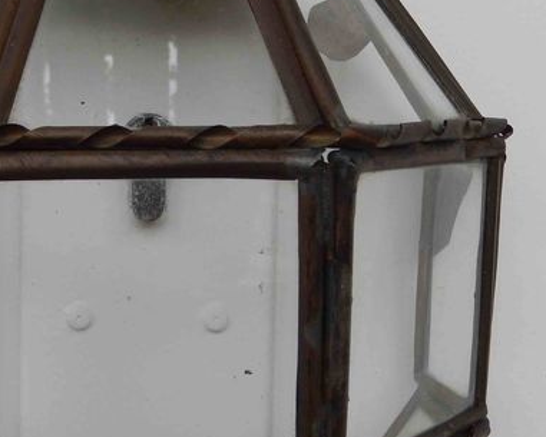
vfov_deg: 23.8
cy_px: 262
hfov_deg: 29.1
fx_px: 1034
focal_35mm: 64
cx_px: 140
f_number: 3.4
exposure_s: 1/200
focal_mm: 4.5
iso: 125
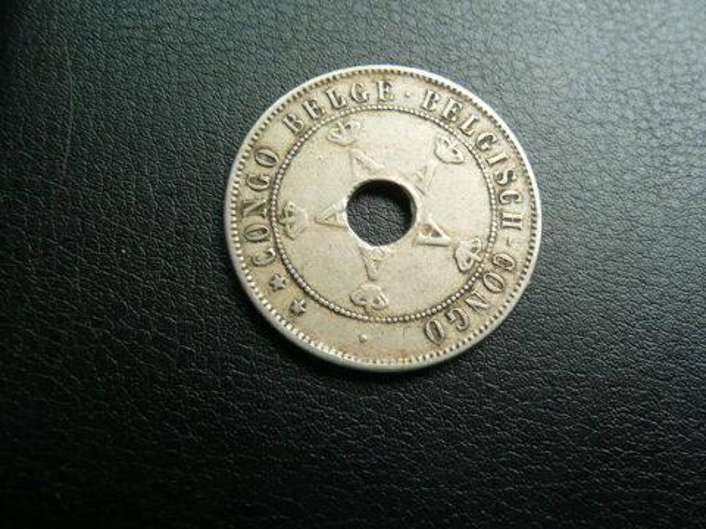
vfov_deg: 41.8
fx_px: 693
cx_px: 353
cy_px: 264
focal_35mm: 34
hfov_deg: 54.0
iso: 100
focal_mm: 5.5
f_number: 3.6
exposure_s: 1/50
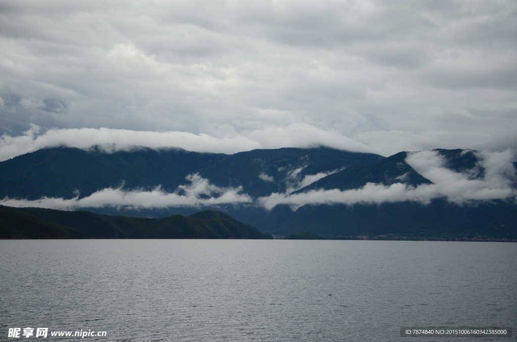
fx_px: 967
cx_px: 258
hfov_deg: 29.9
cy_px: 171
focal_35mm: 68
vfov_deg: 20.1
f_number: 4.8
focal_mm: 45
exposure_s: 1/500
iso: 100
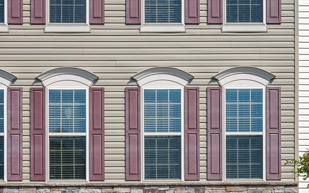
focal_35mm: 86
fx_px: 724
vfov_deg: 15.1
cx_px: 128
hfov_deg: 24.1
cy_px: 142
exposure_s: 1/500
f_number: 7.1
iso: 100
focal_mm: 35
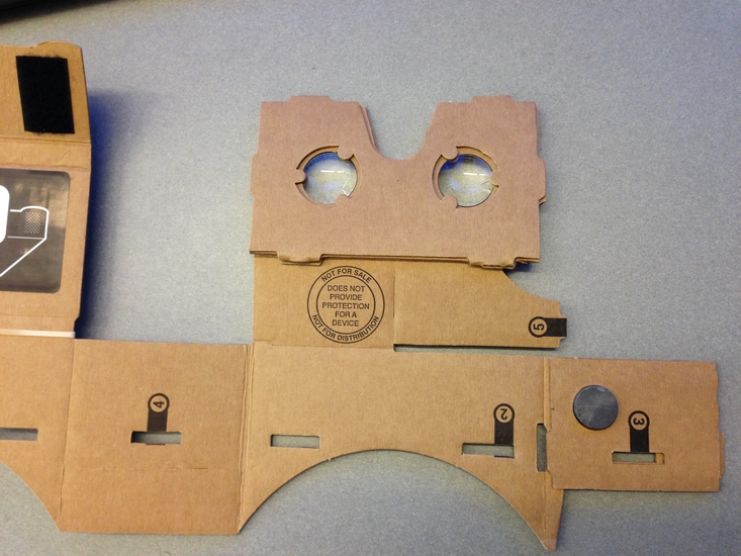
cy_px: 278
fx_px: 707
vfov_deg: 43.0
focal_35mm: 33
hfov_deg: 55.3
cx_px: 370
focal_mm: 4.12
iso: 100
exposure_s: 1/20
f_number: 2.4
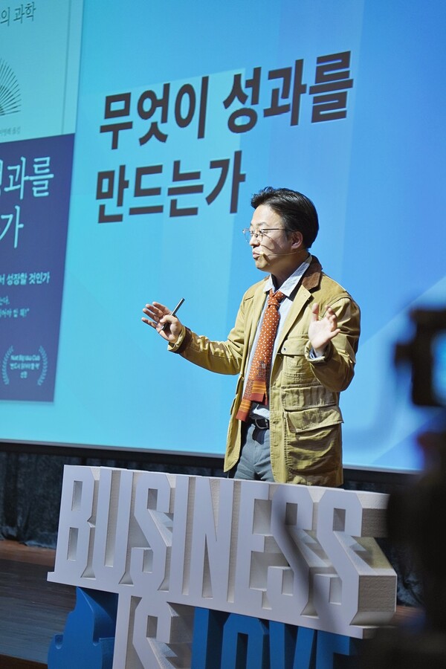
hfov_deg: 15.2
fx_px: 1672
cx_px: 223
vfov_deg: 22.6
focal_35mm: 90
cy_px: 334
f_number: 2.8
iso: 1000
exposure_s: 1/125
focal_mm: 60
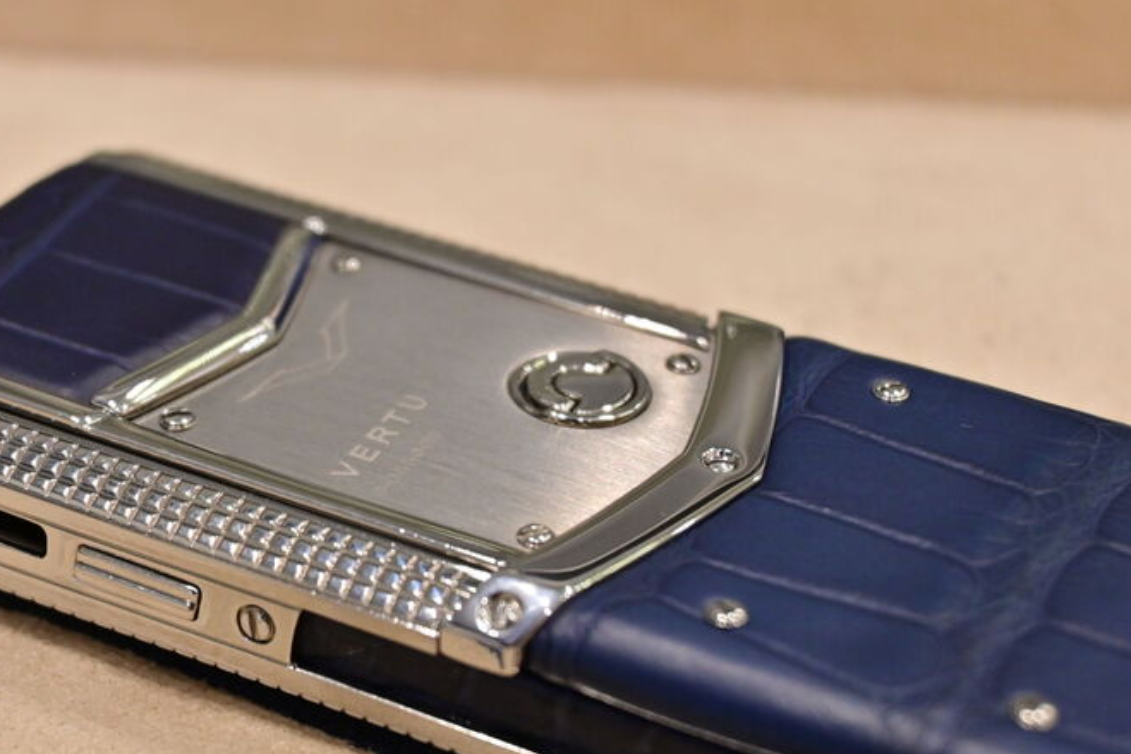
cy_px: 455
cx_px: 339
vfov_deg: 15.2
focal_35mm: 90
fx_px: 2818
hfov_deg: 22.6
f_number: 5.6
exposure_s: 1/60
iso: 720
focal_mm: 41
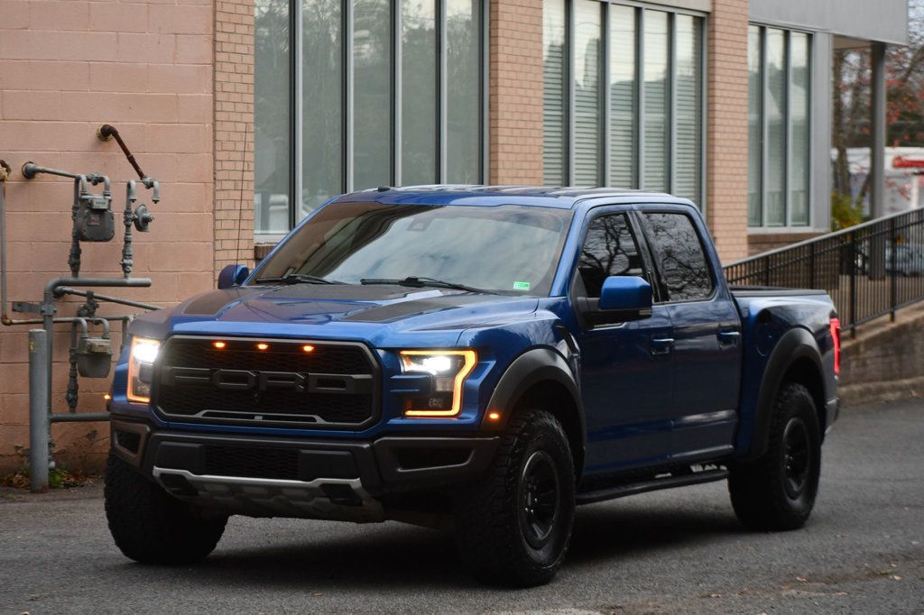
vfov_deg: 10.8
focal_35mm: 127
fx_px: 3258
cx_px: 462
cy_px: 308
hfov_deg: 16.1
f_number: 4.8
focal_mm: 85
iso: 800
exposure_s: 1/200
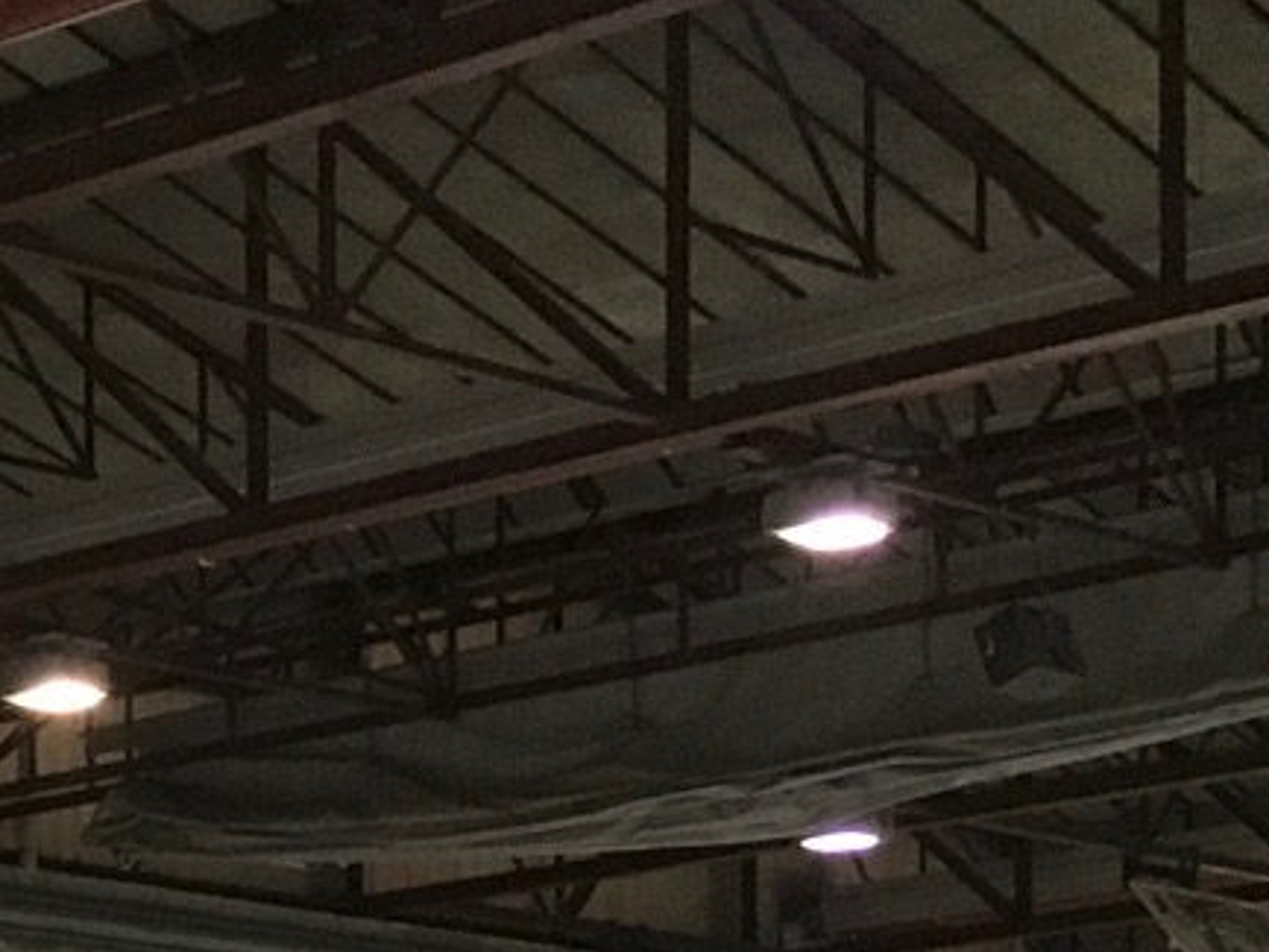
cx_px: -352
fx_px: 4950
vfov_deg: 10.3
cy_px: 1766
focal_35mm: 135
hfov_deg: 14.1
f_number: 2.2
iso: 250
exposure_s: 1/33
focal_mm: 4.15
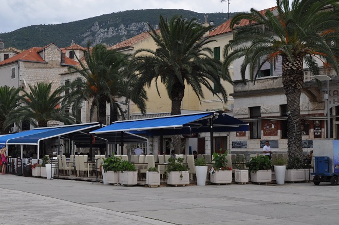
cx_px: 97
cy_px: 105
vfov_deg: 22.9
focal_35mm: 59
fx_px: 555
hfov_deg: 33.5
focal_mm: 26
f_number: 11
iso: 500
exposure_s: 1/500
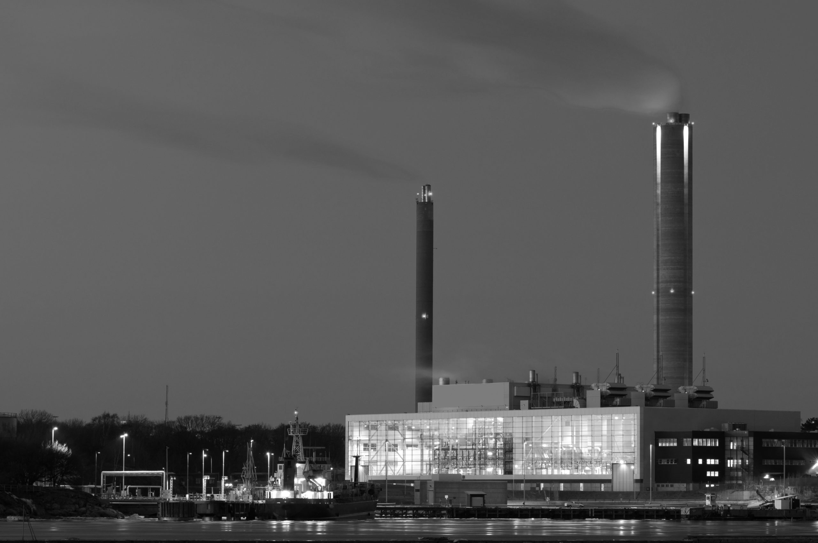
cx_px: 409
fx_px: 3064
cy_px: 272
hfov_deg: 15.2
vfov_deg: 10.1
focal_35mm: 135
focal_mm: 90
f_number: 9
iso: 100
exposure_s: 3
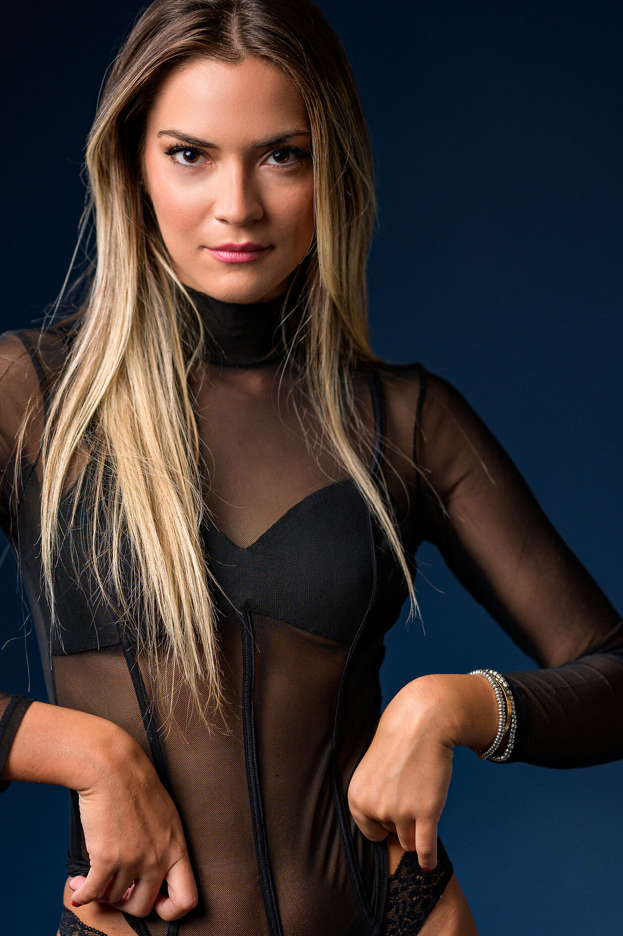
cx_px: 229
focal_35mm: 108
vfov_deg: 18.9
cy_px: 524
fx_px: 2807
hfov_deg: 12.7
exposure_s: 1/200
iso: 500
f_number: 2.2
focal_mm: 85
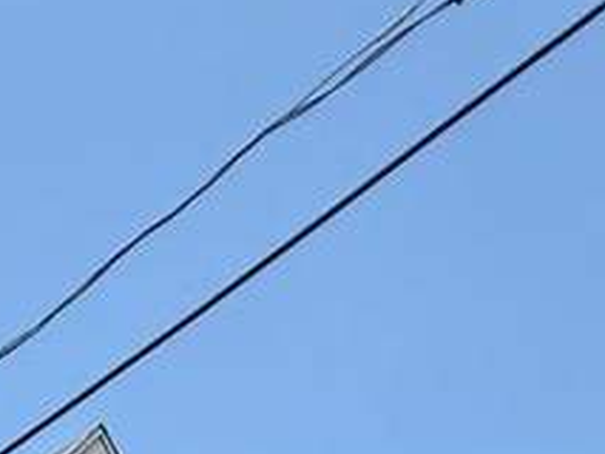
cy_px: 1254
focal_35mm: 84
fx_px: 1469
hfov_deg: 21.6
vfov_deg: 11.9
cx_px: -119
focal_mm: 2.22
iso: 50
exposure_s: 1/1259
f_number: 2.2
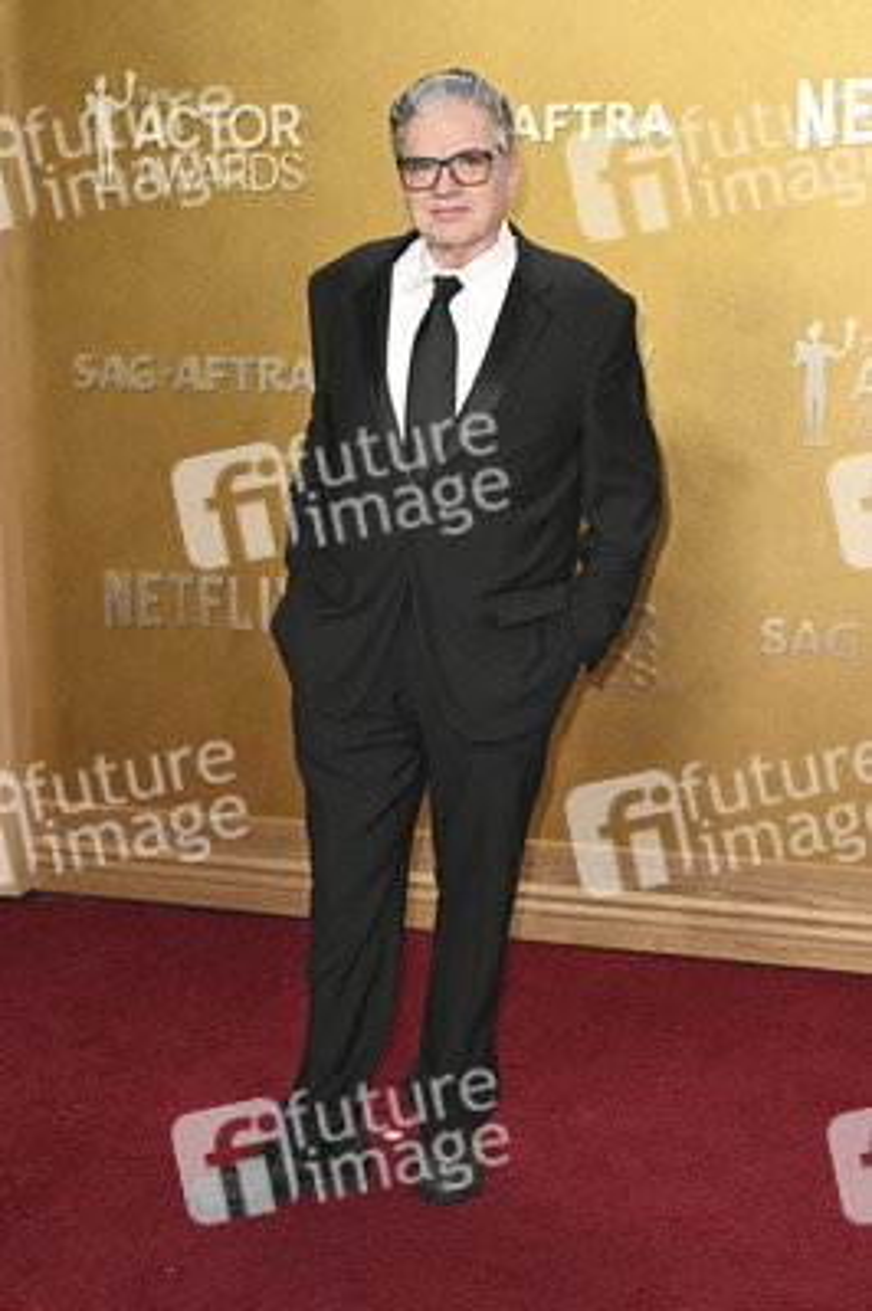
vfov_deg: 40.4
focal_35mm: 49
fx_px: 1783
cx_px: 436
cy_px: 656
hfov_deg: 27.5
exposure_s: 1/320
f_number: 5
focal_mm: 49
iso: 2500
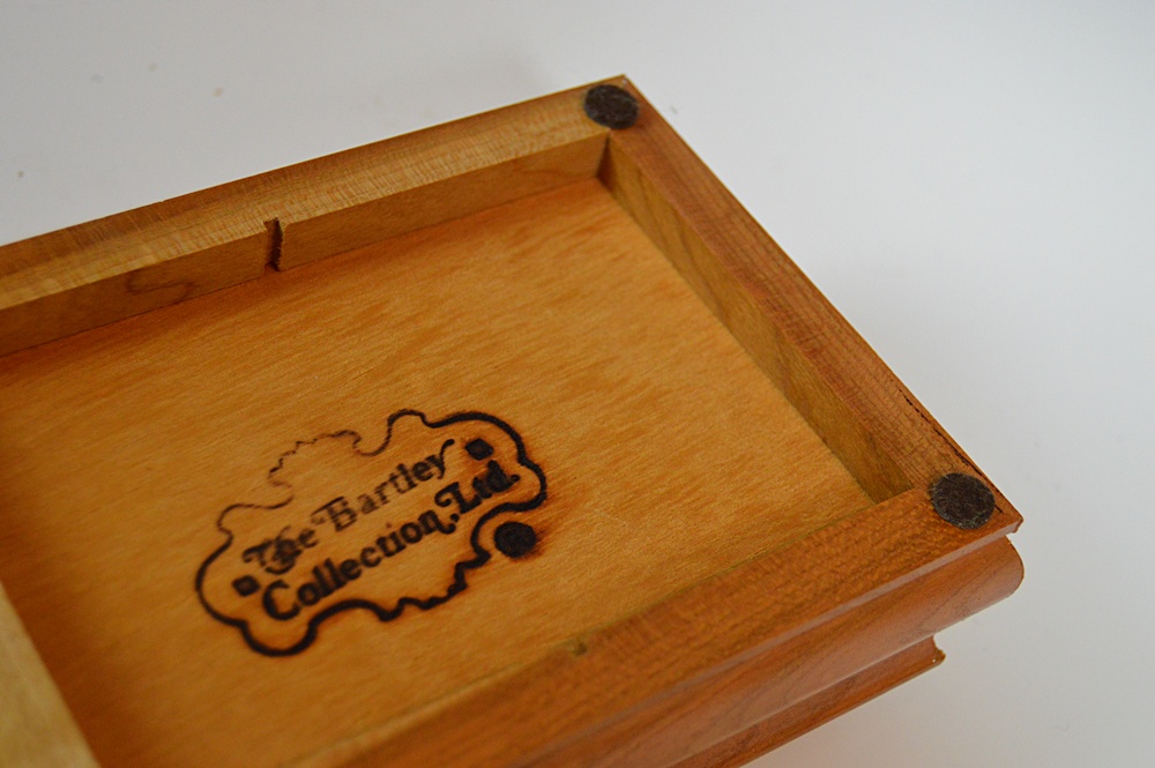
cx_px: 578
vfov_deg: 22.6
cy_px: 384
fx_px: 1923
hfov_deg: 33.4
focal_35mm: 60
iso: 1400
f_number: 5
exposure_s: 1/60
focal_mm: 40
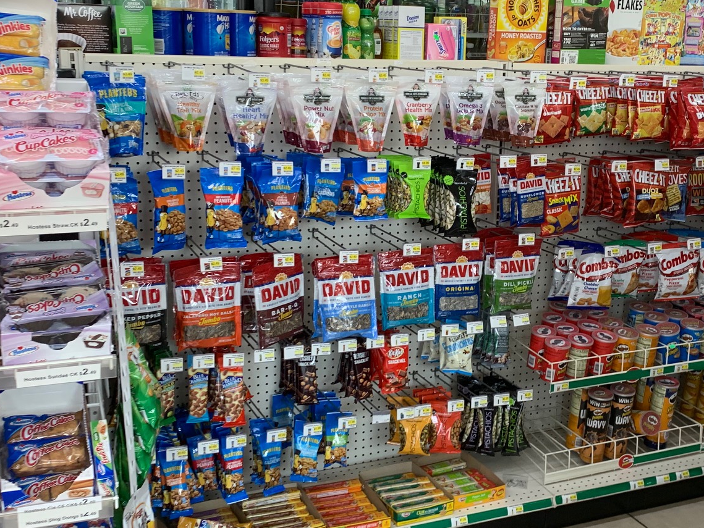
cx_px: 452
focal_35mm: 46
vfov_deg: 31.5
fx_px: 936
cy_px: 288
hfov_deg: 40.9
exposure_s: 1/120
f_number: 1.8
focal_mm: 4.25
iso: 80
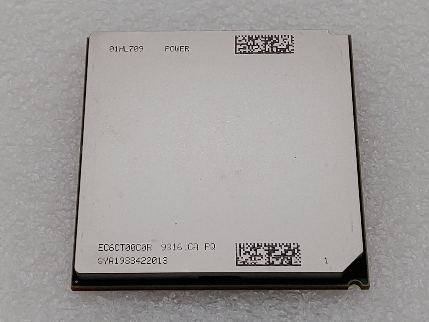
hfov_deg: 24.4
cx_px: 214
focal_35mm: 80
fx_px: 991
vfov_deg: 18.4
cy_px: 161
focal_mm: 4.36
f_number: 1.8
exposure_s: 1/334
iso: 50
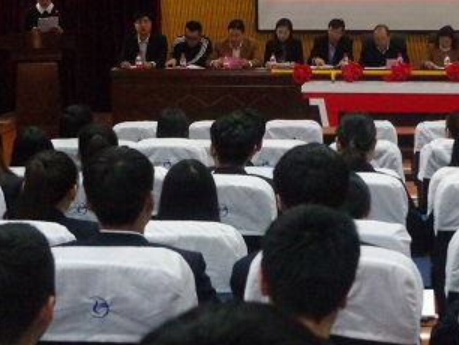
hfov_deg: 24.1
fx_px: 1062
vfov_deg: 18.4
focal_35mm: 80
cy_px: 95
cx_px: 362
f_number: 5
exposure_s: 1/125
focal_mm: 30.63
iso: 12800
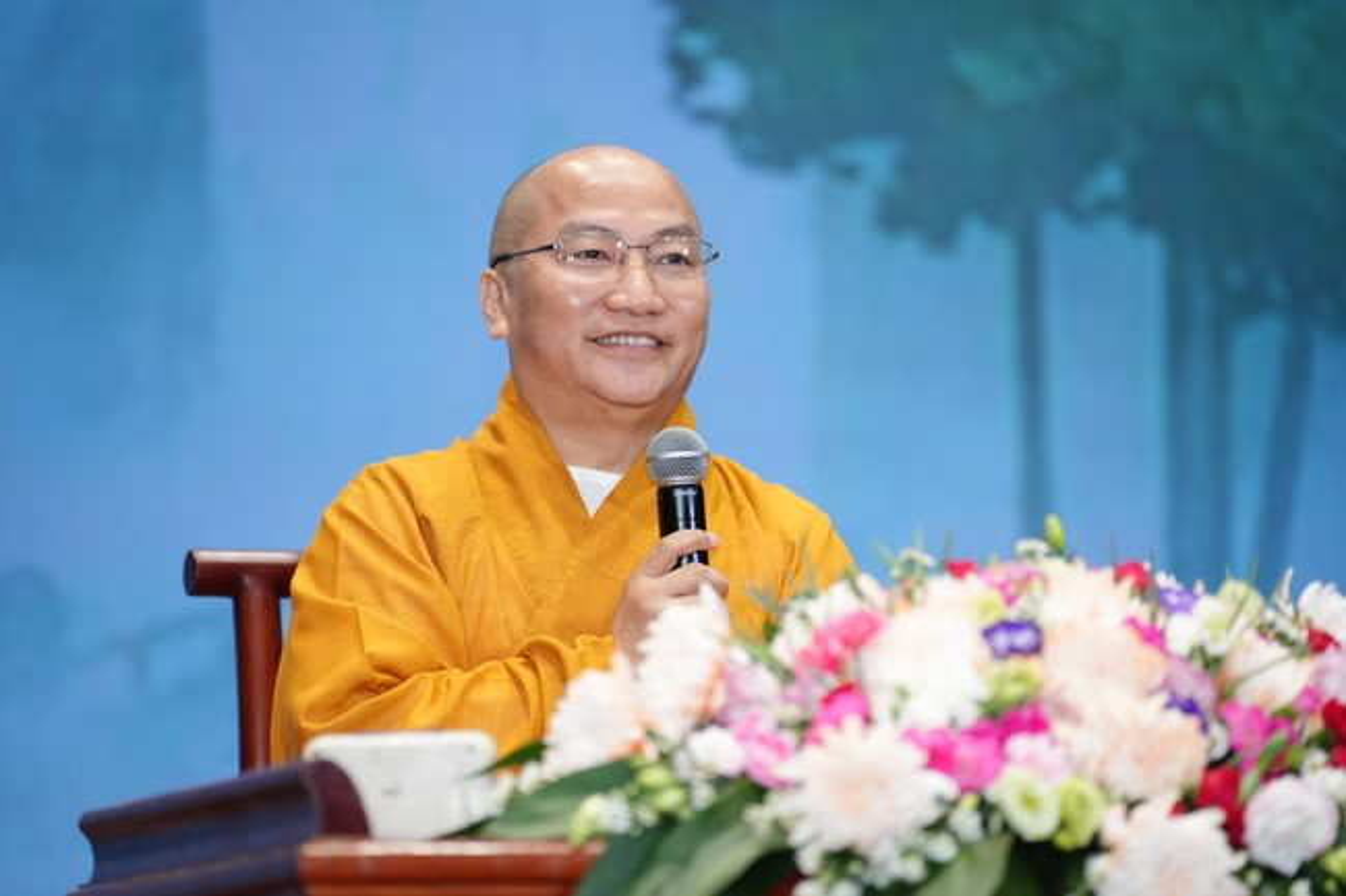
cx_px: 673
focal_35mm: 150
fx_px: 5607
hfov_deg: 13.7
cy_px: 448
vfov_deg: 9.1
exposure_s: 1/200
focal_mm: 150
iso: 1600
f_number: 2.8
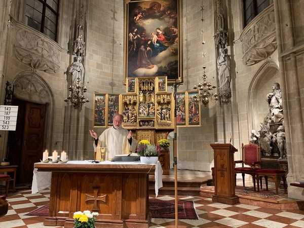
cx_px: 152
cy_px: 114
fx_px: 228
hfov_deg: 67.3
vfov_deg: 53.1
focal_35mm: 26
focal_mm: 4.25
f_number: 1.8
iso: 400
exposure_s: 1/51
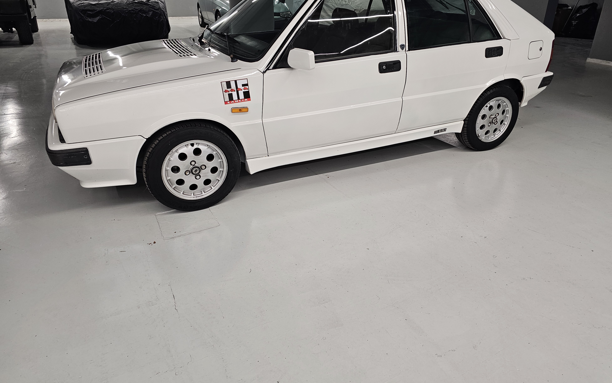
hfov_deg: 72.5
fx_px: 417
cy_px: 168
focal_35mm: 25
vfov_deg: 49.2
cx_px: 313
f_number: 1.7
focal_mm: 6.3
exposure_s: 1/100
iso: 160
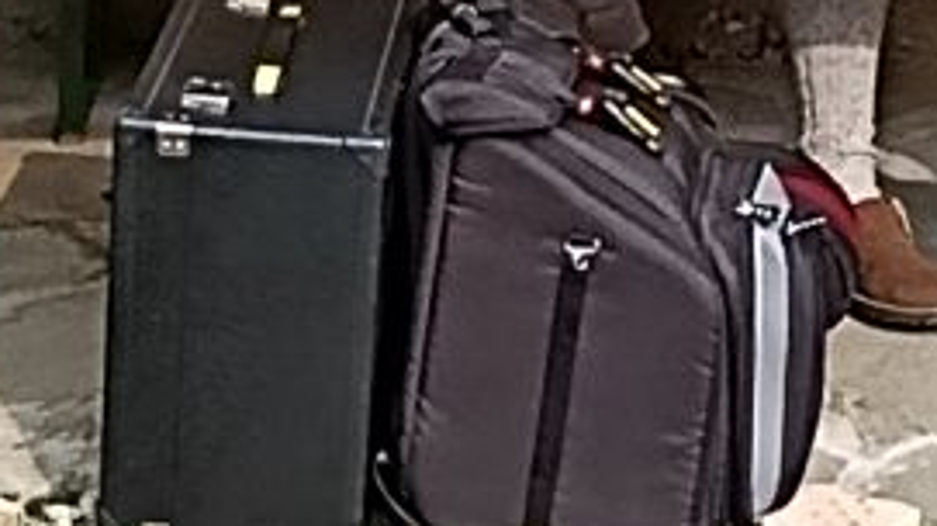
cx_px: 615
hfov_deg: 17.0
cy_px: -168
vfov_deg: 9.4
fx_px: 3128
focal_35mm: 126
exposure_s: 1/200
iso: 50
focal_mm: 1.65
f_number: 2.2
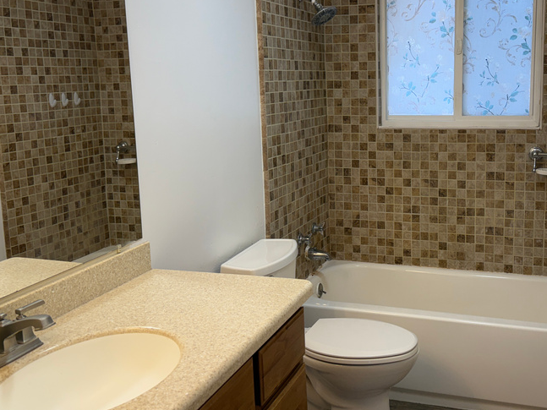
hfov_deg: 48.4
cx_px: 347
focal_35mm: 38
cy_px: 159
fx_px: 600
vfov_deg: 37.5
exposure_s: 1/120
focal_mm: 6.76
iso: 64
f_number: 1.78
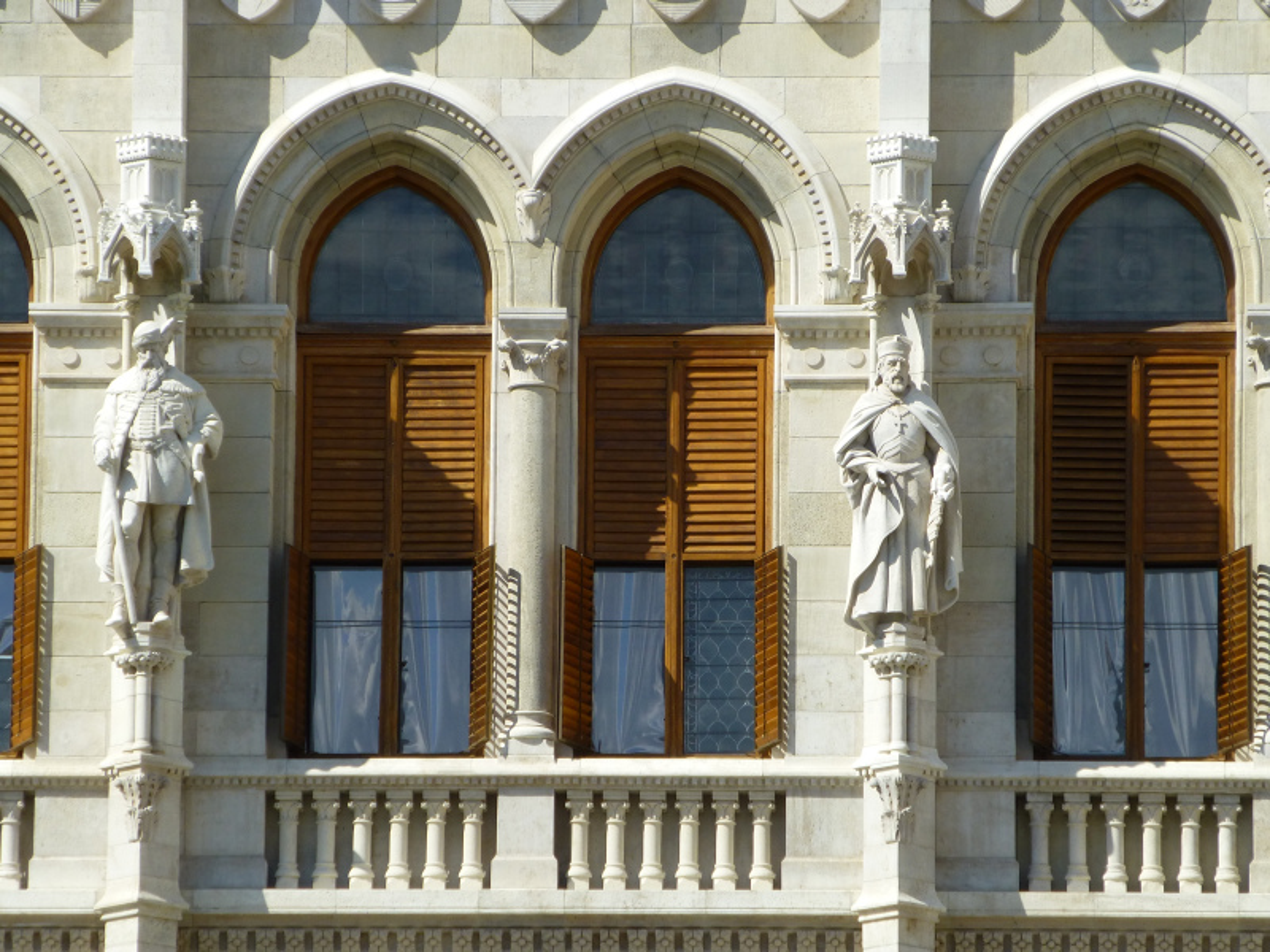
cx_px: 635
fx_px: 9356
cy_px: 476
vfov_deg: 5.8
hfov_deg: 7.8
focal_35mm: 255
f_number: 5.6
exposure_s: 1/500
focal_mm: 41.3
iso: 100
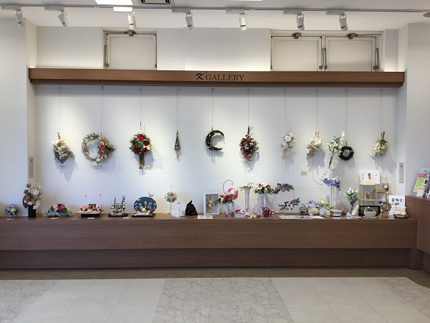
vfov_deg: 45.4
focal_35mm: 31
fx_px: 385
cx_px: 215
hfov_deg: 58.4
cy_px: 162
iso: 32
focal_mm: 3.3
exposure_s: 1/120
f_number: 2.4
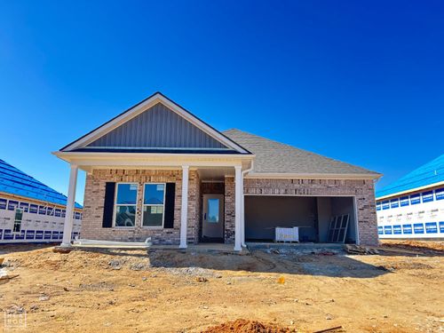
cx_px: 222
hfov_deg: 67.3
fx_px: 333
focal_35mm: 26
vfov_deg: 53.1
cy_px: 166
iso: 50
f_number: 1.5
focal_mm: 5.7
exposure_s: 1/949
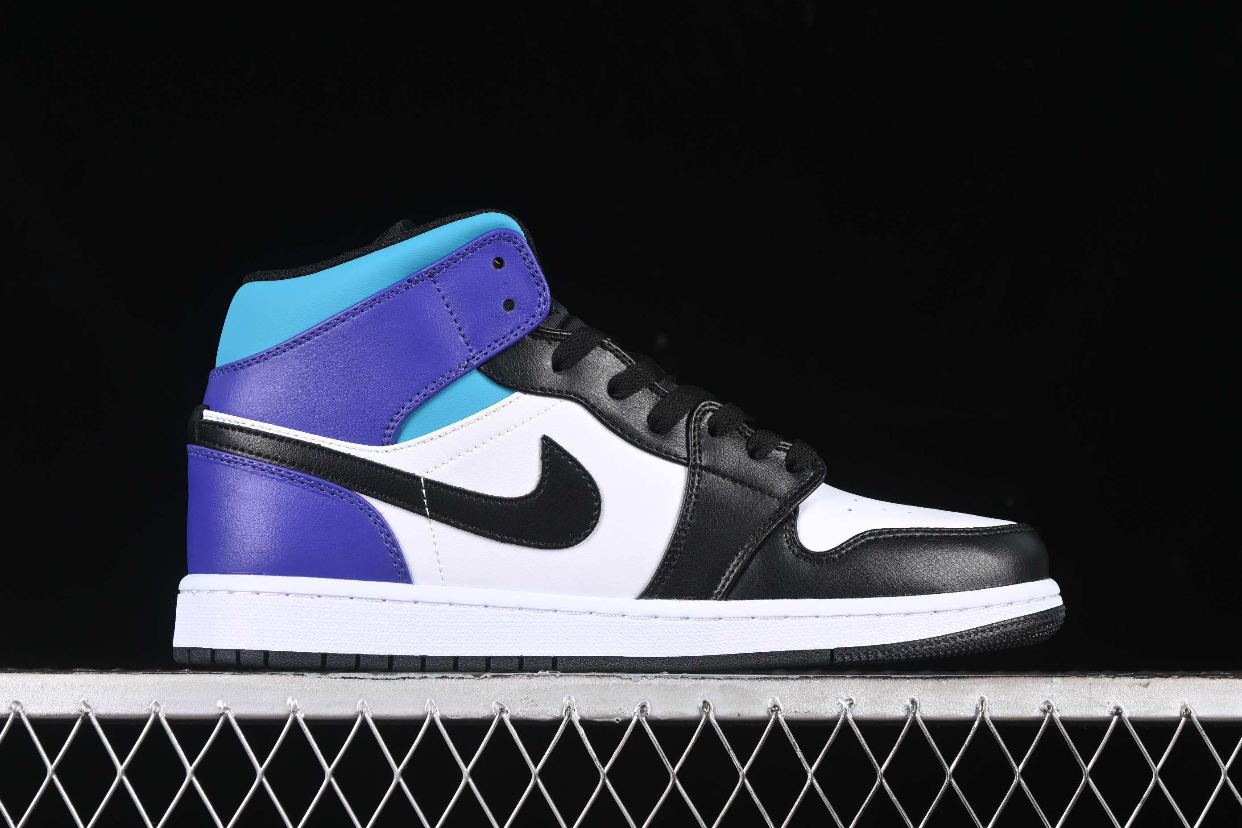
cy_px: 414
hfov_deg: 27.0
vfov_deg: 18.2
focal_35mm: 75
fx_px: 2587
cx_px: 621
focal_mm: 50
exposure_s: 1/60
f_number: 6.3
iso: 160
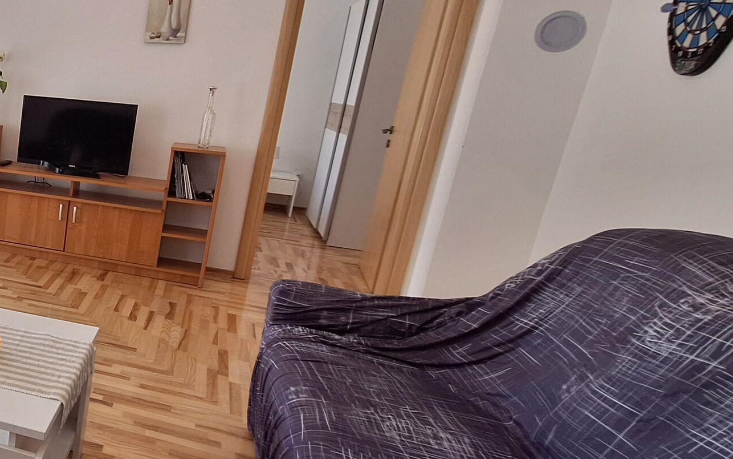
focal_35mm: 30
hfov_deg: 47.7
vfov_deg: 41.8
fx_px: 599
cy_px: 242
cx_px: -52
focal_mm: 1.74
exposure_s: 1/100
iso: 64
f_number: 2.2
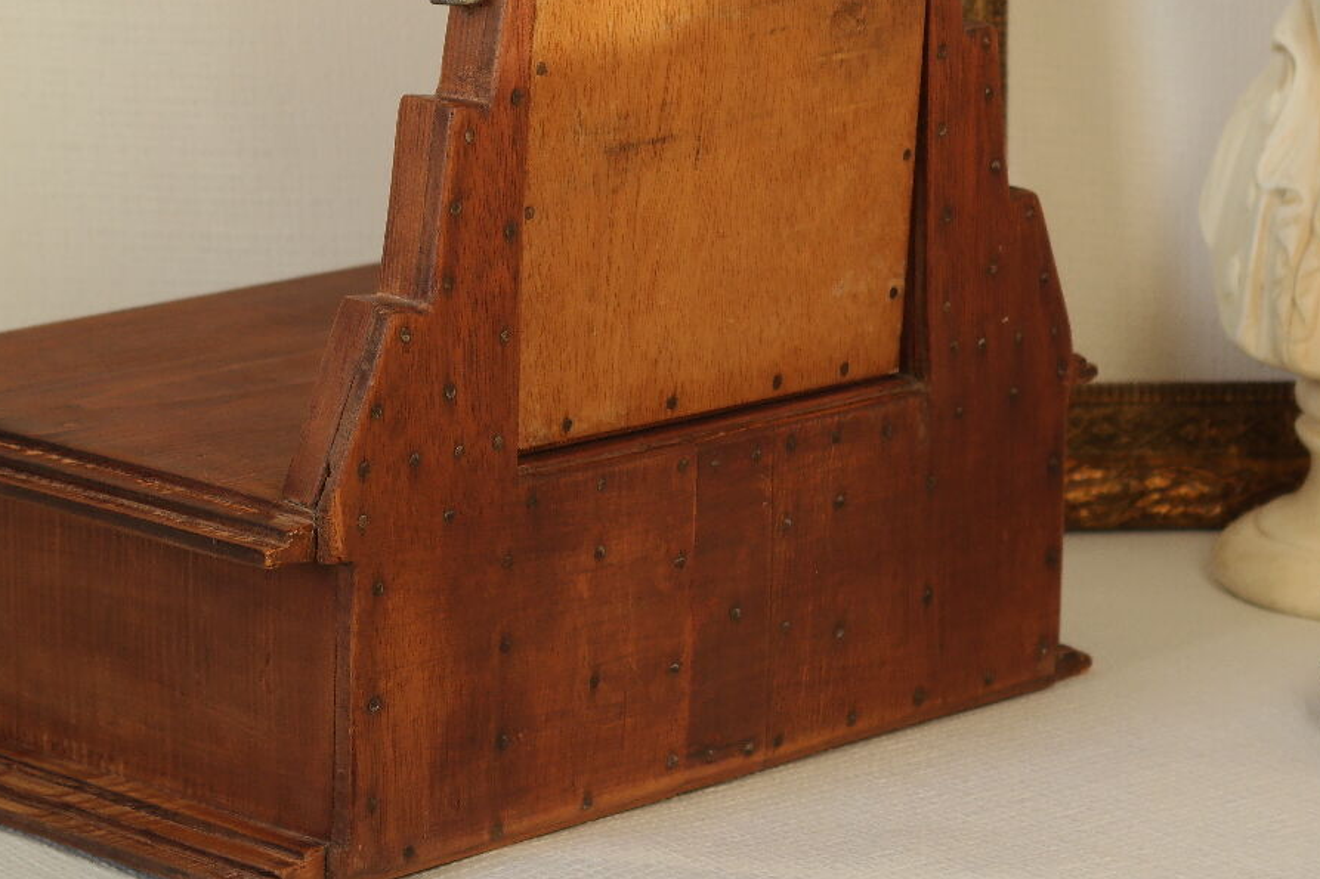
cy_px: 89
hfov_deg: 13.8
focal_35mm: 149
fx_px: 5462
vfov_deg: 9.2
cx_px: 773
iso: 200
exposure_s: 1/30
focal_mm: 50
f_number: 6.3
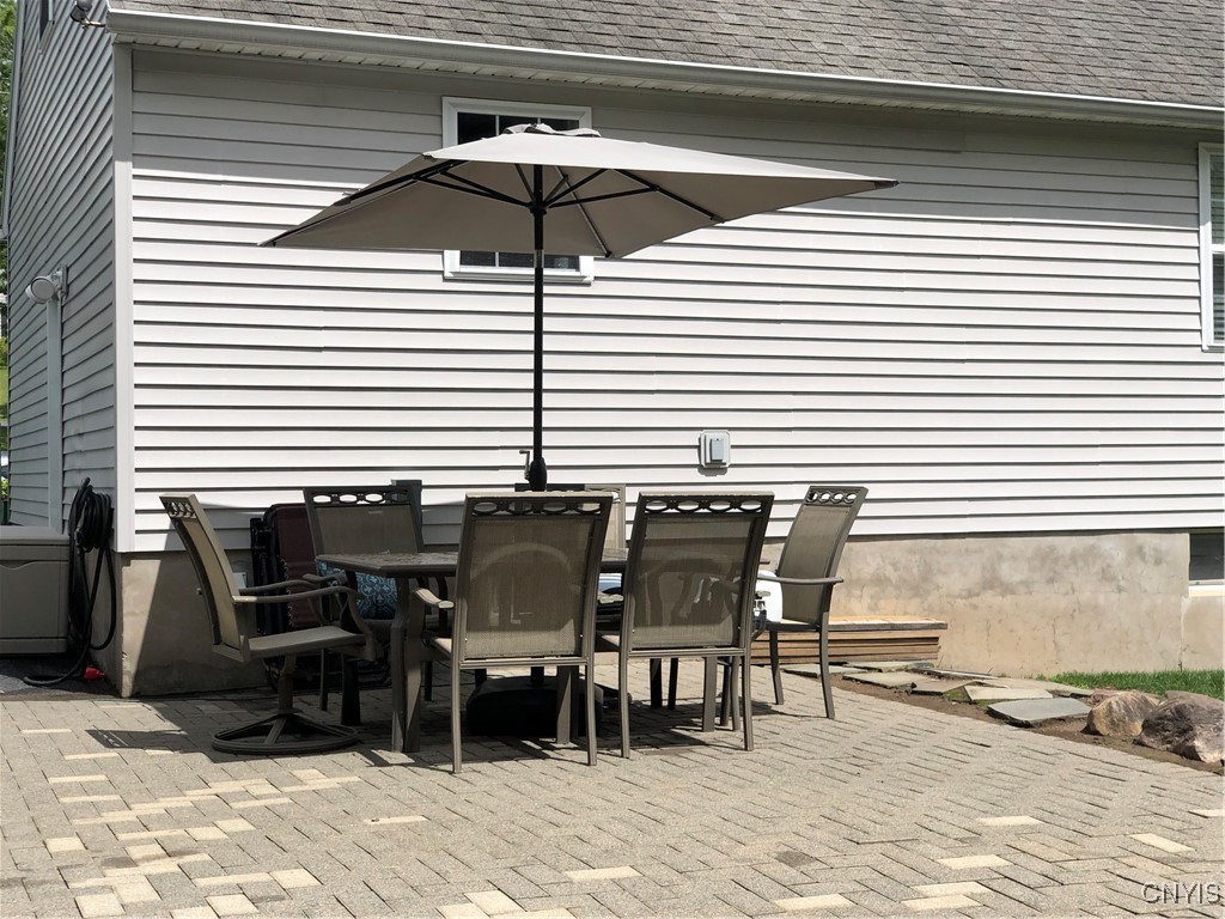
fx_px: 1840
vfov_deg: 28.0
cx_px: 612
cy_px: 460
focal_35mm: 52
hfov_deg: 36.8
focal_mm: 6
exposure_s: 1/1799
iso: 16
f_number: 2.4
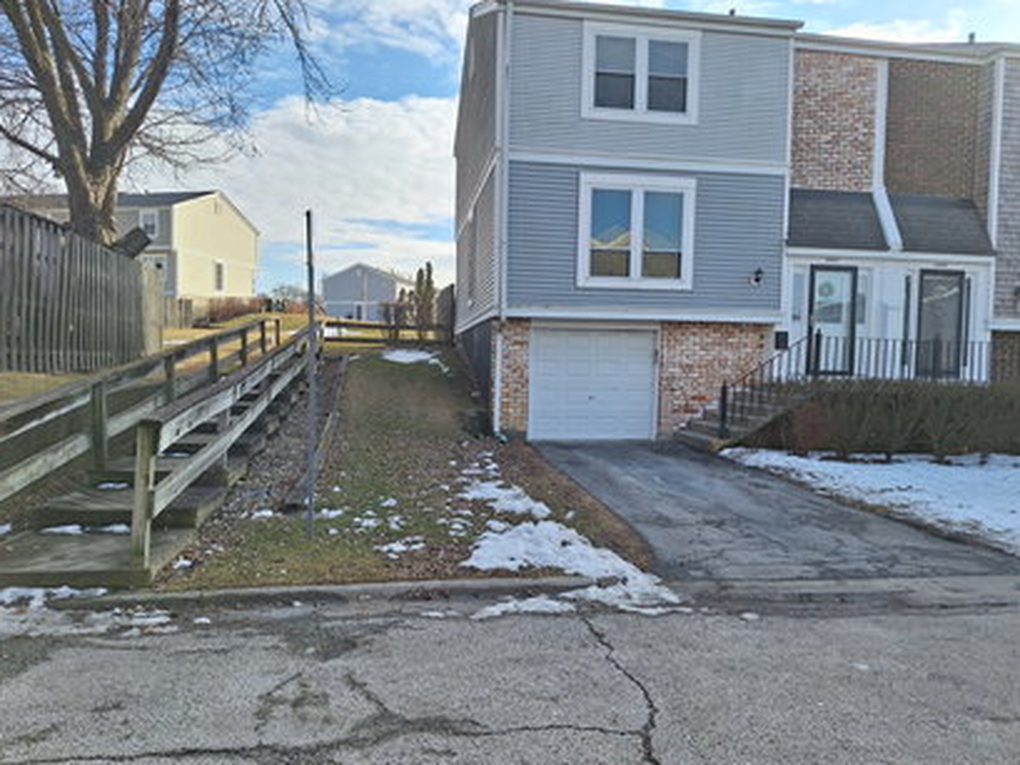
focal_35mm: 24
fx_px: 707
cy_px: 396
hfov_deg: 71.6
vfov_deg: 56.8
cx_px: 503
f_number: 1.8
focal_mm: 5.54
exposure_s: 1/1621
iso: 40
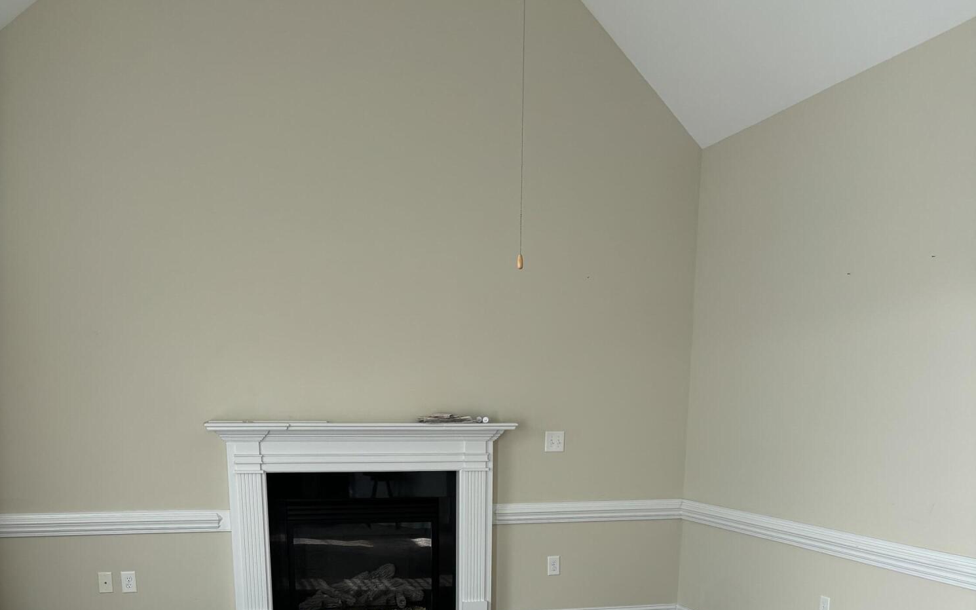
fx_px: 984
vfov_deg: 31.4
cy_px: 634
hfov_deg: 52.8
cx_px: 487
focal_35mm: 37
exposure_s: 1/121
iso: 100
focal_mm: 5.96
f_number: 1.6
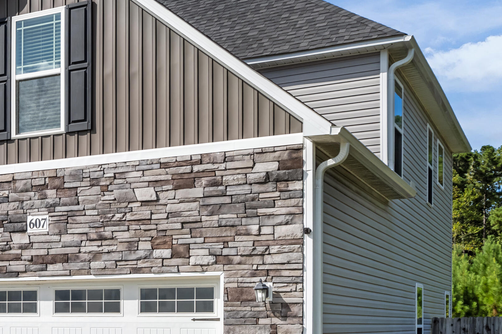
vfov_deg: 24.2
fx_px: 781
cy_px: 177
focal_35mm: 56
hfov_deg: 34.1
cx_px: 73
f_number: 7.1
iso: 250
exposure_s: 1/1600
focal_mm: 30
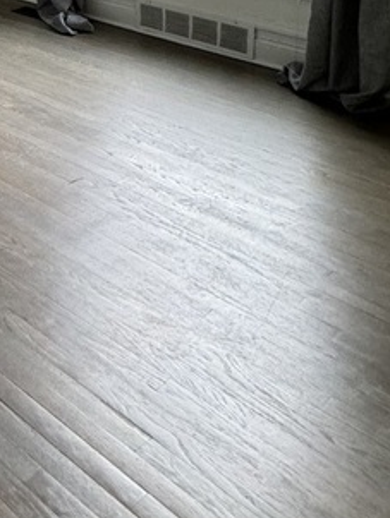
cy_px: -122
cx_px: -149
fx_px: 750
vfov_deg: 31.3
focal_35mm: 50
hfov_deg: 24.5
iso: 320
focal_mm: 2.22
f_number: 2.2
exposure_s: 1/120
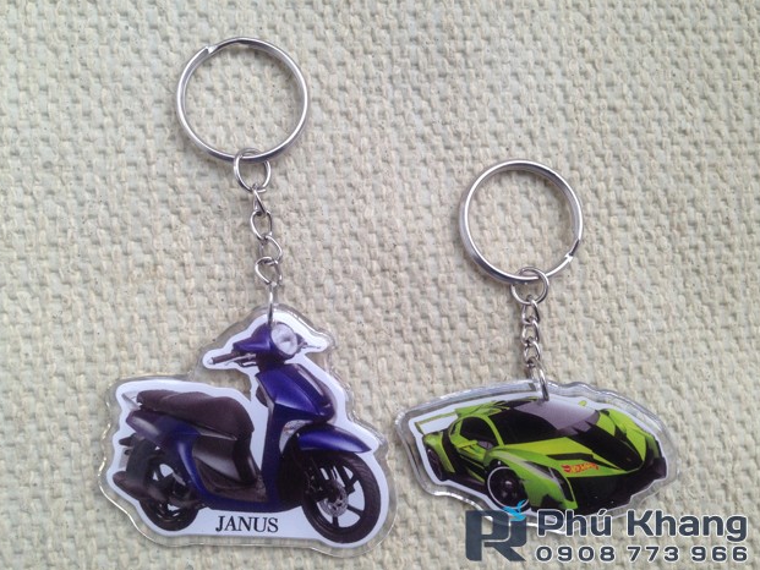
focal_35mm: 34
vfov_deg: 41.8
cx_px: 372
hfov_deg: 53.9
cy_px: 284
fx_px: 747
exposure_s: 1/120
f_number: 2.4
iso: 80
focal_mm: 4.12
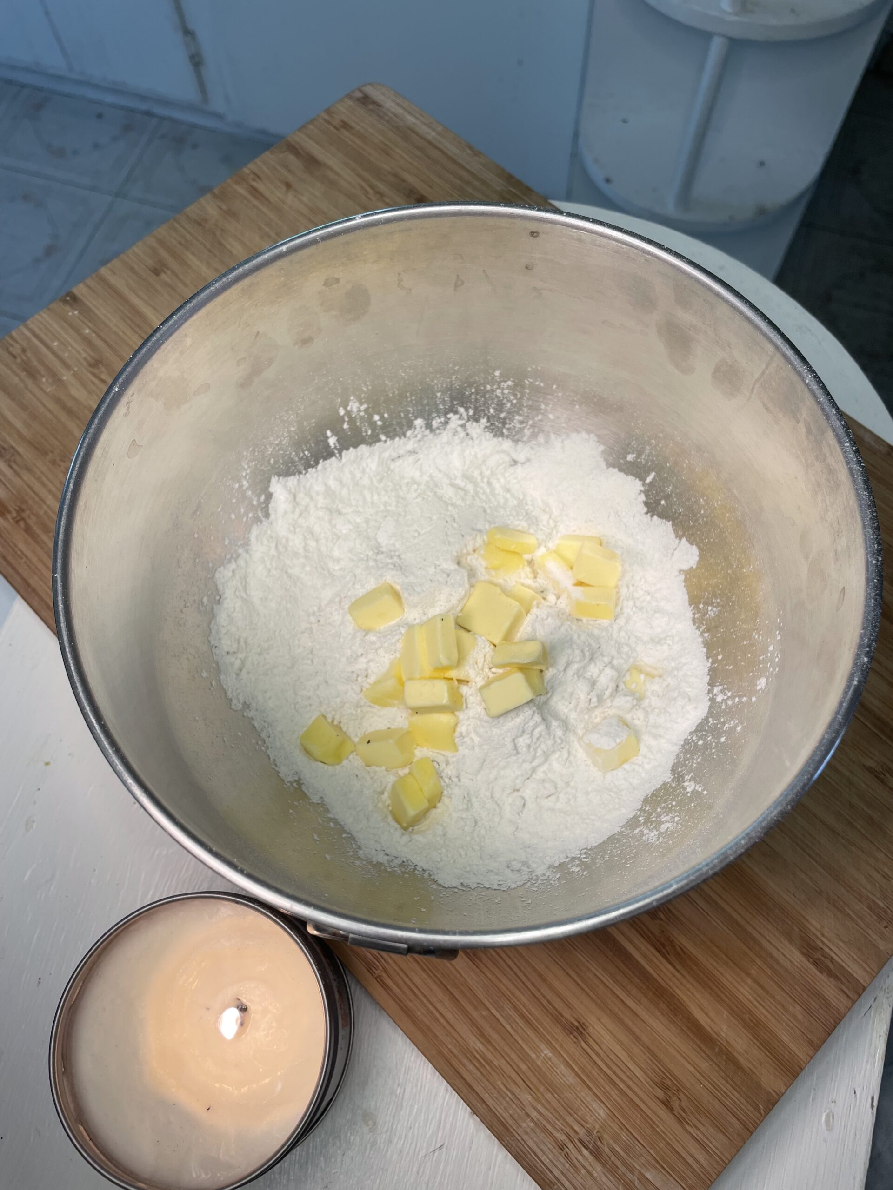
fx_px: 894
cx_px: 446
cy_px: 595
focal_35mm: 26
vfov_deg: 67.3
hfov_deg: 53.1
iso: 50
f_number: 1.6
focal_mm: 4.2
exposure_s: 1/121
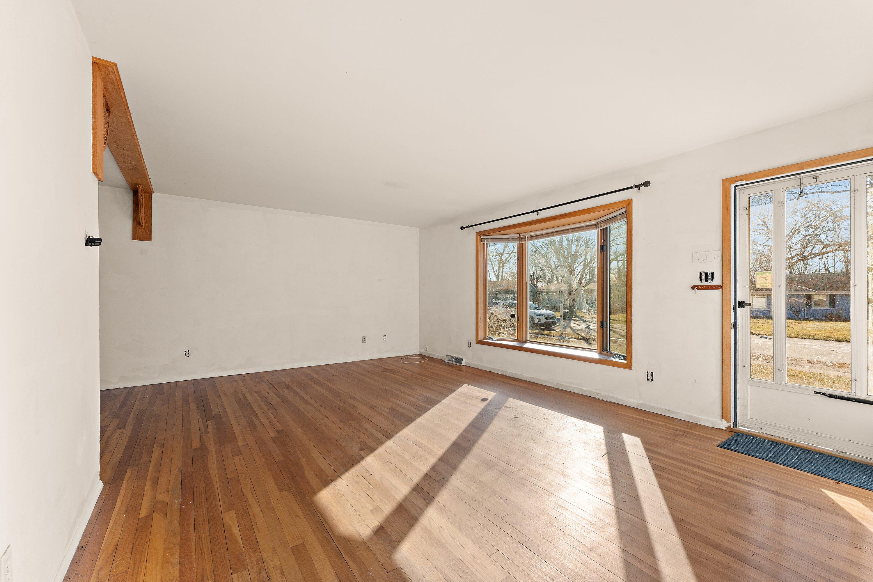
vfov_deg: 81.2
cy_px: 291
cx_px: 436
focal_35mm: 14
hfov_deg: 104.3
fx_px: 339
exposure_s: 1/80
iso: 400
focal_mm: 14
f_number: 8
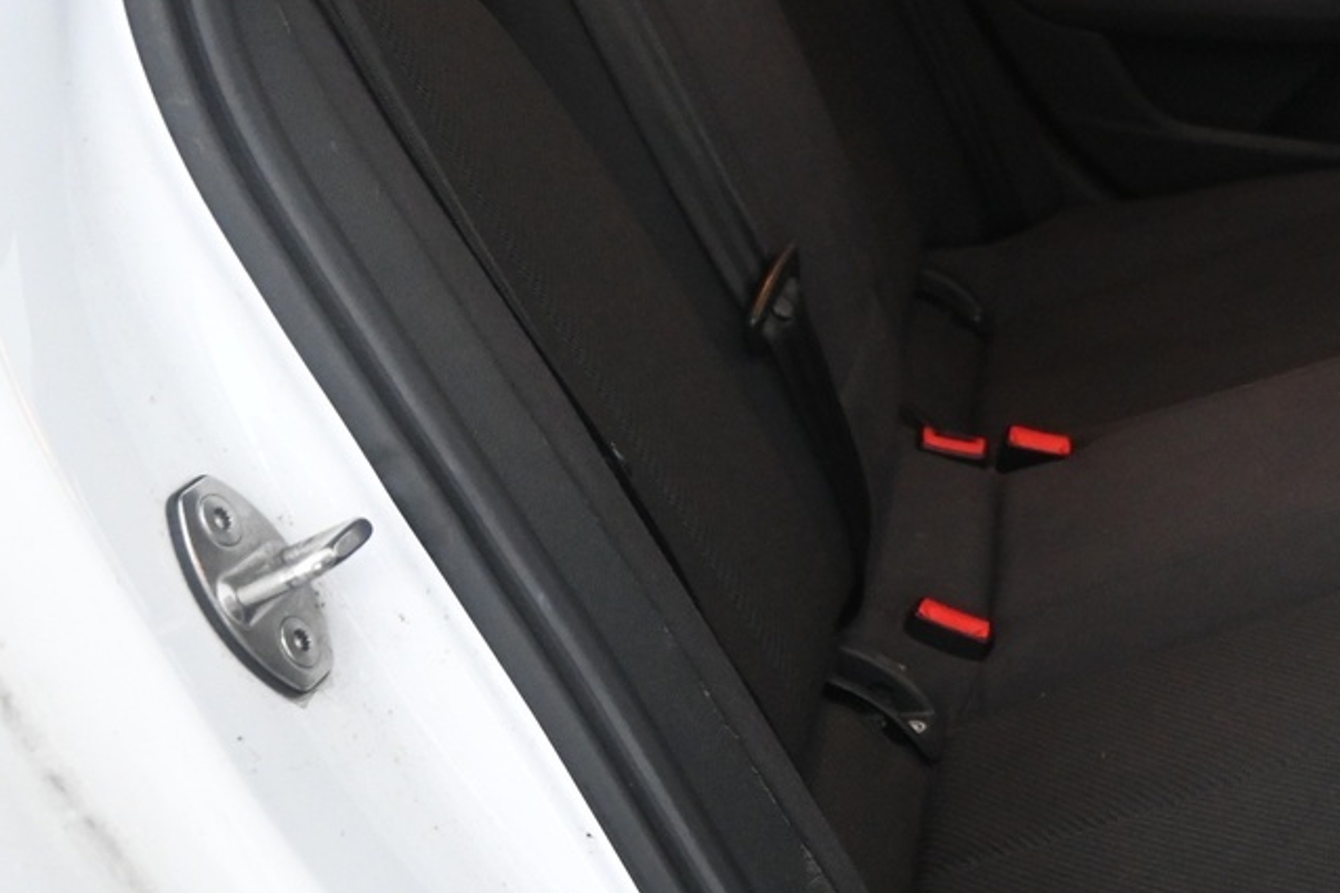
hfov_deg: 27.2
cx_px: 1544
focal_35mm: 67
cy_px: 240
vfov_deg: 20.3
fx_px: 2479
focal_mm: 17.5
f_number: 3.5
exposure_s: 1/30
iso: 2500
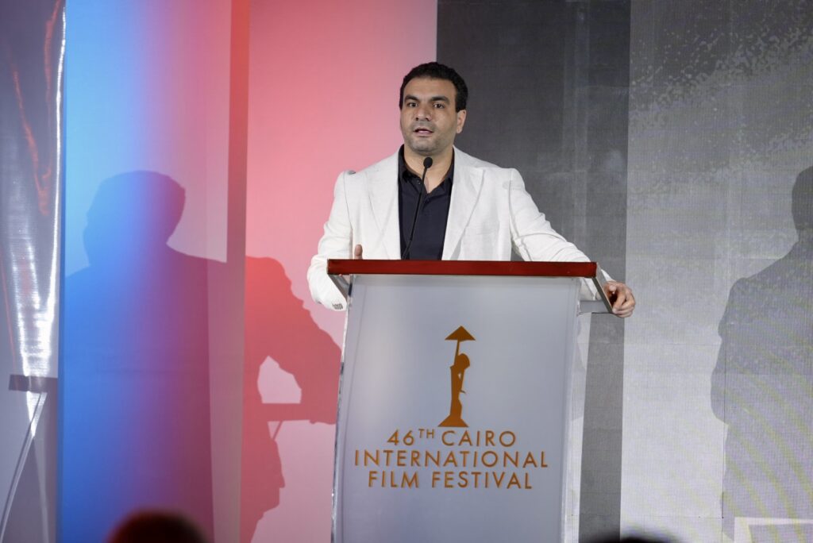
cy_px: 272
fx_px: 5965
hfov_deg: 7.8
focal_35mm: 264
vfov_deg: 5.2
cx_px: 406
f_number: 2.8
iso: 640
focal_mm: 176
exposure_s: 1/250
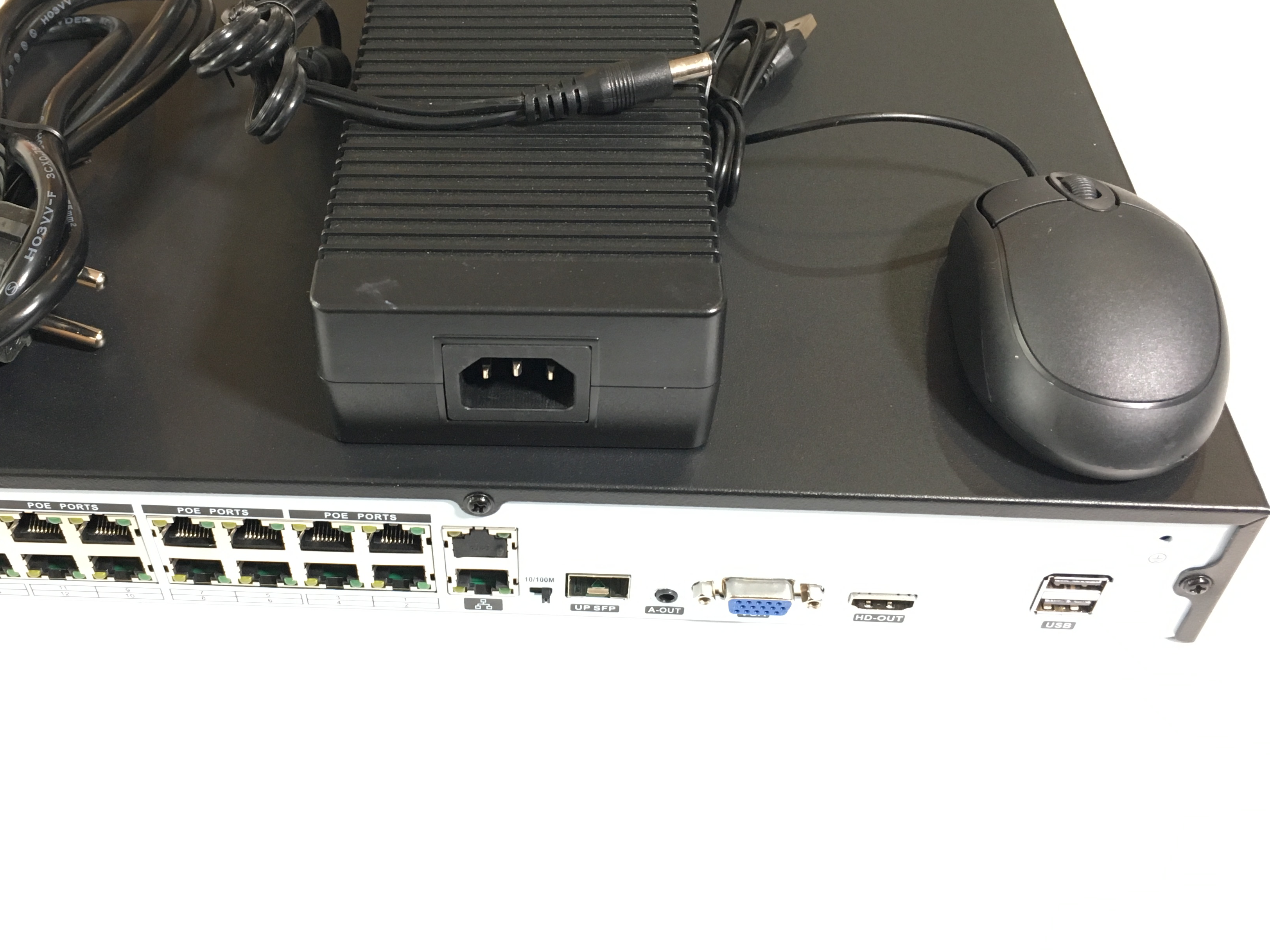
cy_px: 376
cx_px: 496
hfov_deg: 51.0
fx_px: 1321
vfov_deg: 39.5
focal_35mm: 36
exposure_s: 1/33
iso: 160
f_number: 2.2
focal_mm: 4.15
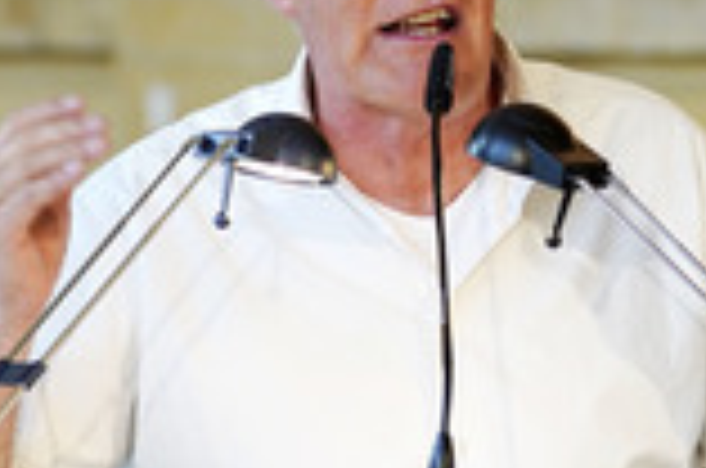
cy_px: 99
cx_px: 461
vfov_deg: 2.4
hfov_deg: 3.6
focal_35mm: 576
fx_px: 11273
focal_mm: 200
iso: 640
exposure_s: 1/250
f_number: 5
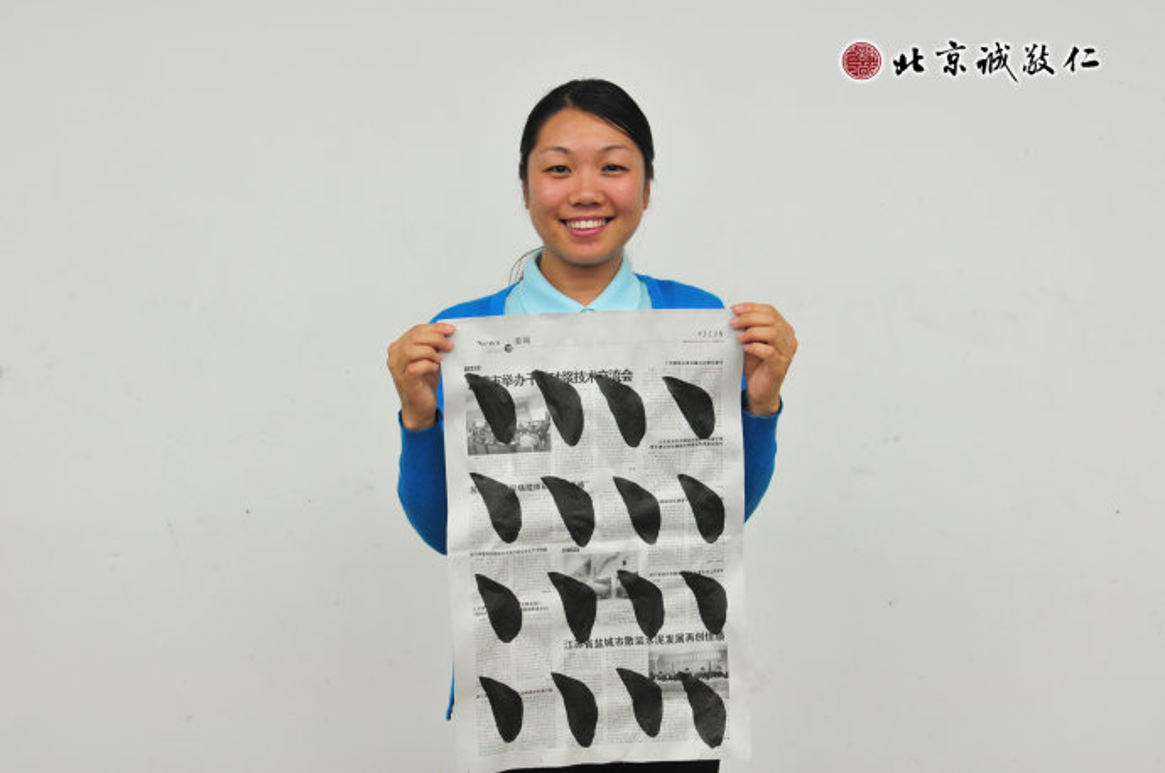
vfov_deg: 23.7
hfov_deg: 35.1
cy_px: 386
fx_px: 1842
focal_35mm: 57
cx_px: 582
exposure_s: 1/50
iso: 400
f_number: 3.5
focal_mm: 38
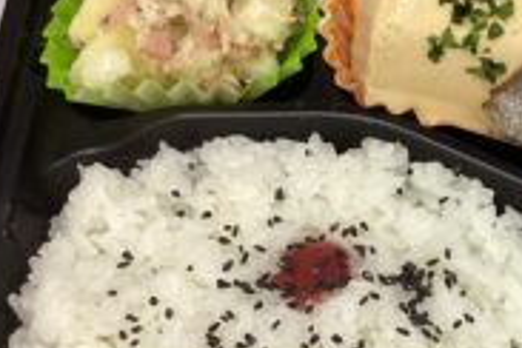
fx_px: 957
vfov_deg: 20.5
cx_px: 446
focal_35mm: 66
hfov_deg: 29.5
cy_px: 232
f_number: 2.4
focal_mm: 3.3
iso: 125
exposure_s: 1/60
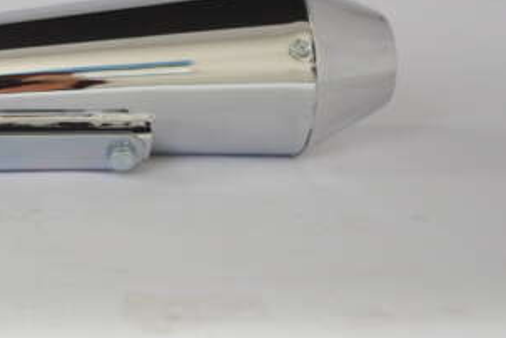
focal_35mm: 103
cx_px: 42
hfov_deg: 19.4
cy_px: 49
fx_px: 1448
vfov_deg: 13.2
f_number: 5.6
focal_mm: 35
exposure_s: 1/20
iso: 800
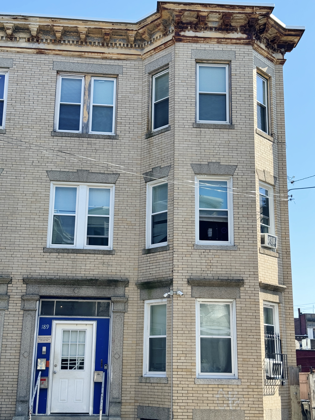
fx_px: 582
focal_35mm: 48
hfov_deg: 30.3
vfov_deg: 39.7
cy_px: 210
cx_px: 158
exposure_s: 1/1724
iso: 64
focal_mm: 6.86
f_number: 1.78
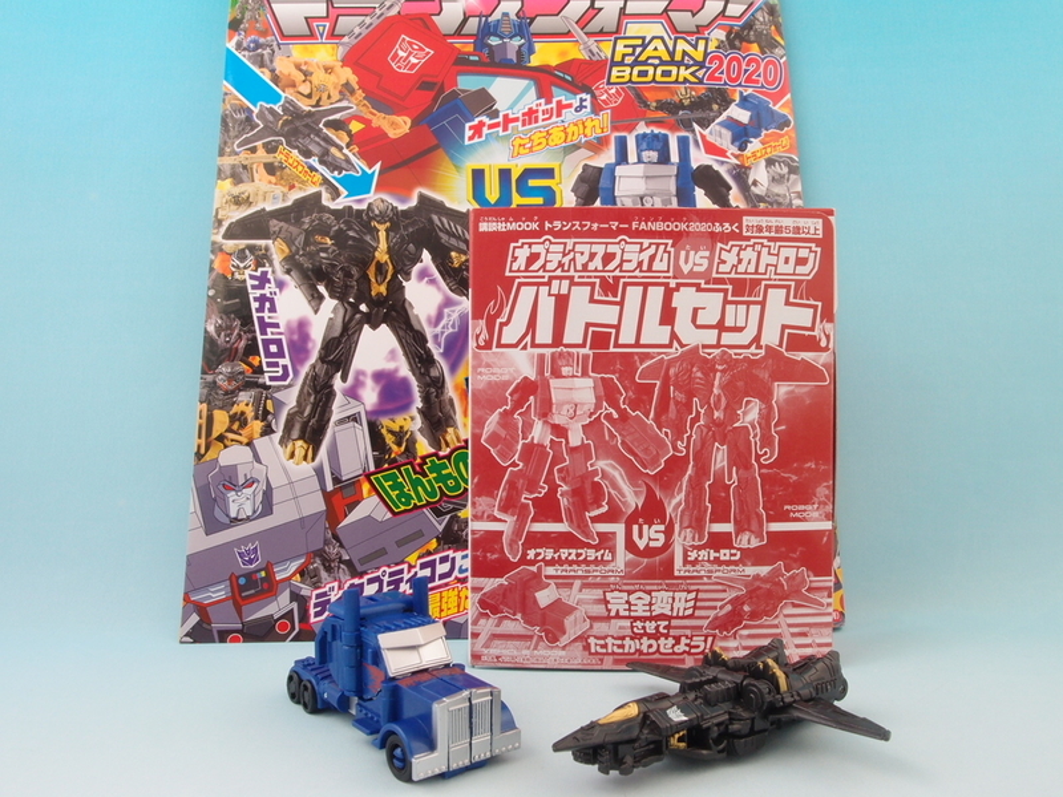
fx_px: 921
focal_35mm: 30
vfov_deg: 46.8
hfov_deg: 60.0
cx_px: 532
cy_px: 398
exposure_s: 1
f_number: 8
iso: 100
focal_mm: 6.48
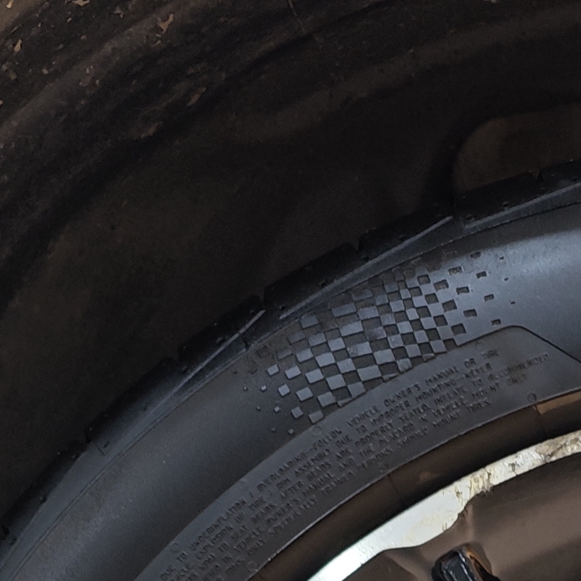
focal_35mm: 111
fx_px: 2108
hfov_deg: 14.8
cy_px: 1171
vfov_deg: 13.4
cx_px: 830
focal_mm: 8.7
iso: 160
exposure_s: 1/50
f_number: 1.9
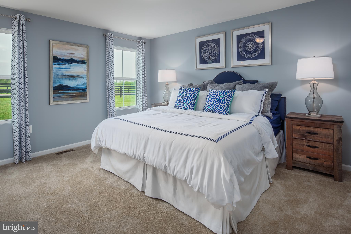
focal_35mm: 19
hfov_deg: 86.9
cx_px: 176
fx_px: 185
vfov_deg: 64.6
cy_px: 117
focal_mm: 19
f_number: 9
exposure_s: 1/250
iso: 320
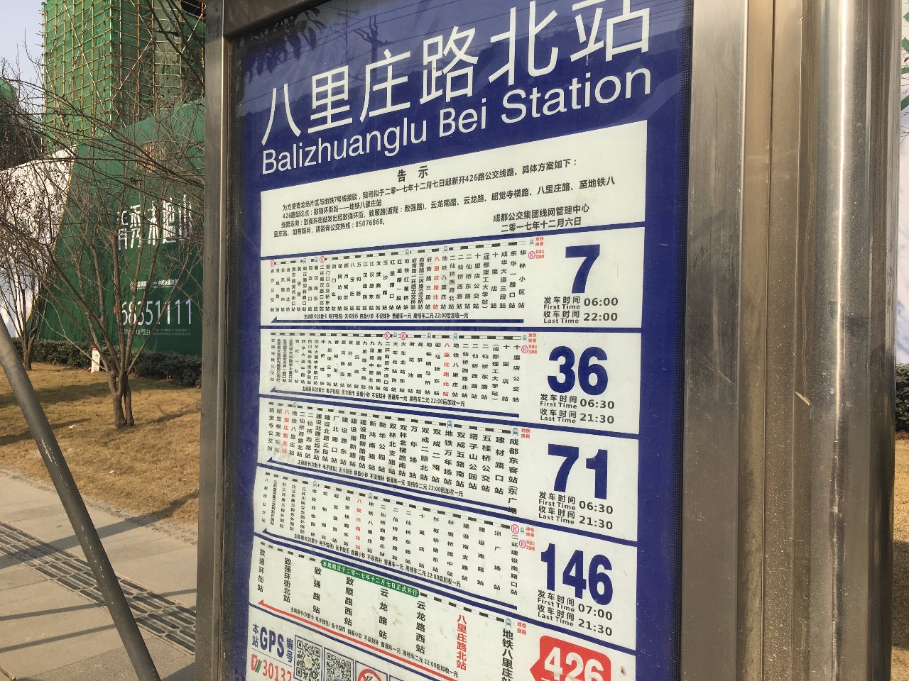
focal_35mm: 29
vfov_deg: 48.2
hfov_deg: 61.7
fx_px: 762
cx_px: 454
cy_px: 340
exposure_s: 1/1603
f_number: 2.2
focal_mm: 4.15
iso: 25
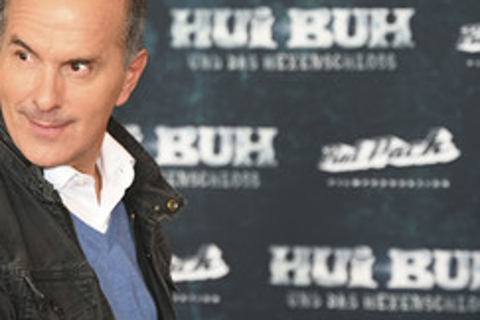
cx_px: 74
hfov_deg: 14.6
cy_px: 223
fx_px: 1853
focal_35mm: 139
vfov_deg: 9.9
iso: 400
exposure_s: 1/125
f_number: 2.8
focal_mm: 75
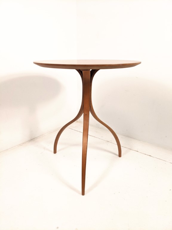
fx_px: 179
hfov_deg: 51.4
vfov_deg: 65.3
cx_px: 86
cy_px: 115
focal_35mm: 27
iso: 92
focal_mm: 4.44
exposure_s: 1/120
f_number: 1.8
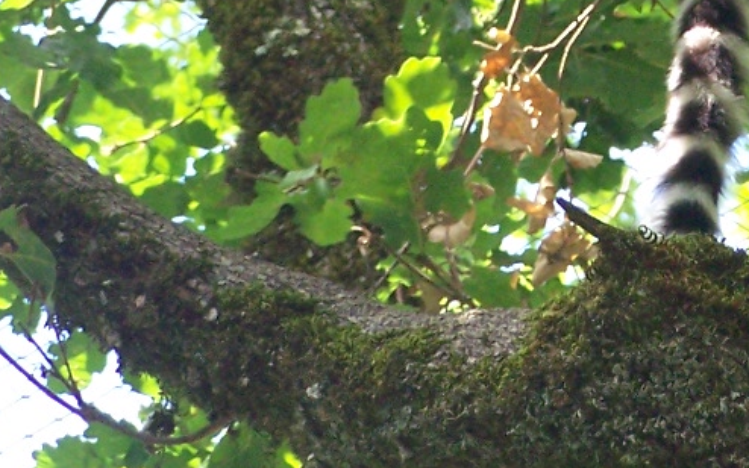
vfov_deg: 2.7
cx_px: 763
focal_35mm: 477
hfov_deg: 4.4
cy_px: -377
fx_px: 9739
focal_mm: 23.1
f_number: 3.3
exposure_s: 1/320
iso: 160
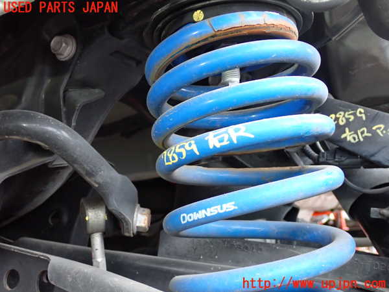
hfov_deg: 42.9
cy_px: 146
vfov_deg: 32.9
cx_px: 194
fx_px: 494
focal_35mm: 44
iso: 800
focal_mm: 7.84
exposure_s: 1/25
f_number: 2.9
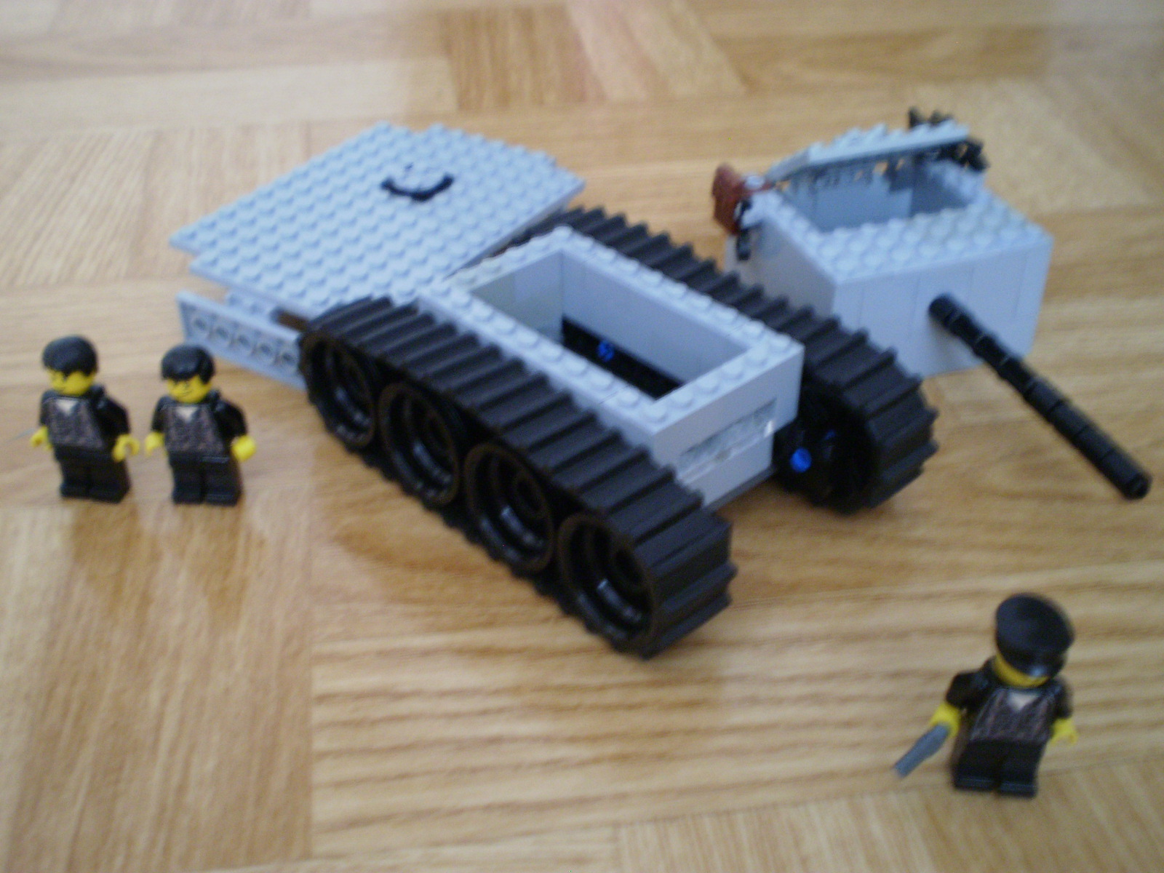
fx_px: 1412
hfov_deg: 44.8
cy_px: 436
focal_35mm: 42
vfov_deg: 34.3
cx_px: 582
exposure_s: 1/2
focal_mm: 7.4
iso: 250
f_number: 3.5
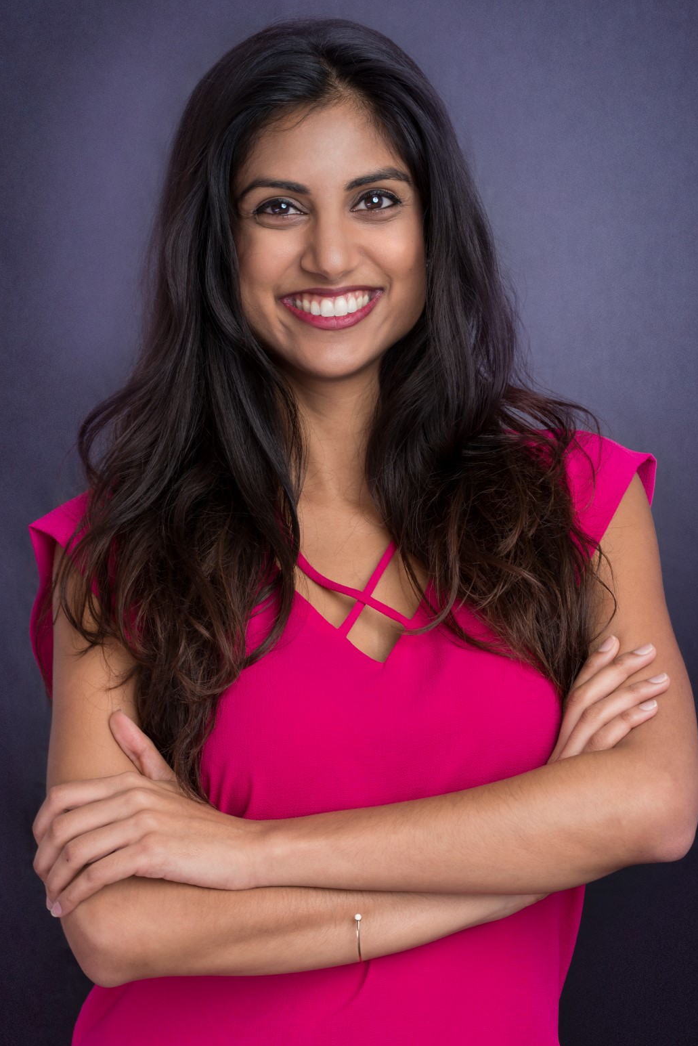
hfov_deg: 15.4
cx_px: 351
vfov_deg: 22.9
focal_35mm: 89
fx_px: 2586
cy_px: 523
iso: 160
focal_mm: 85
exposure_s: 1/100
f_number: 8
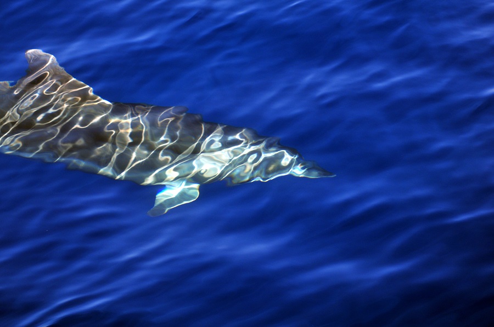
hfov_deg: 19.5
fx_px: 1439
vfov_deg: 13.0
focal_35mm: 105
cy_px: 164
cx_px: 247
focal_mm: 70
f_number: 4
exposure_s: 1/640
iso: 200
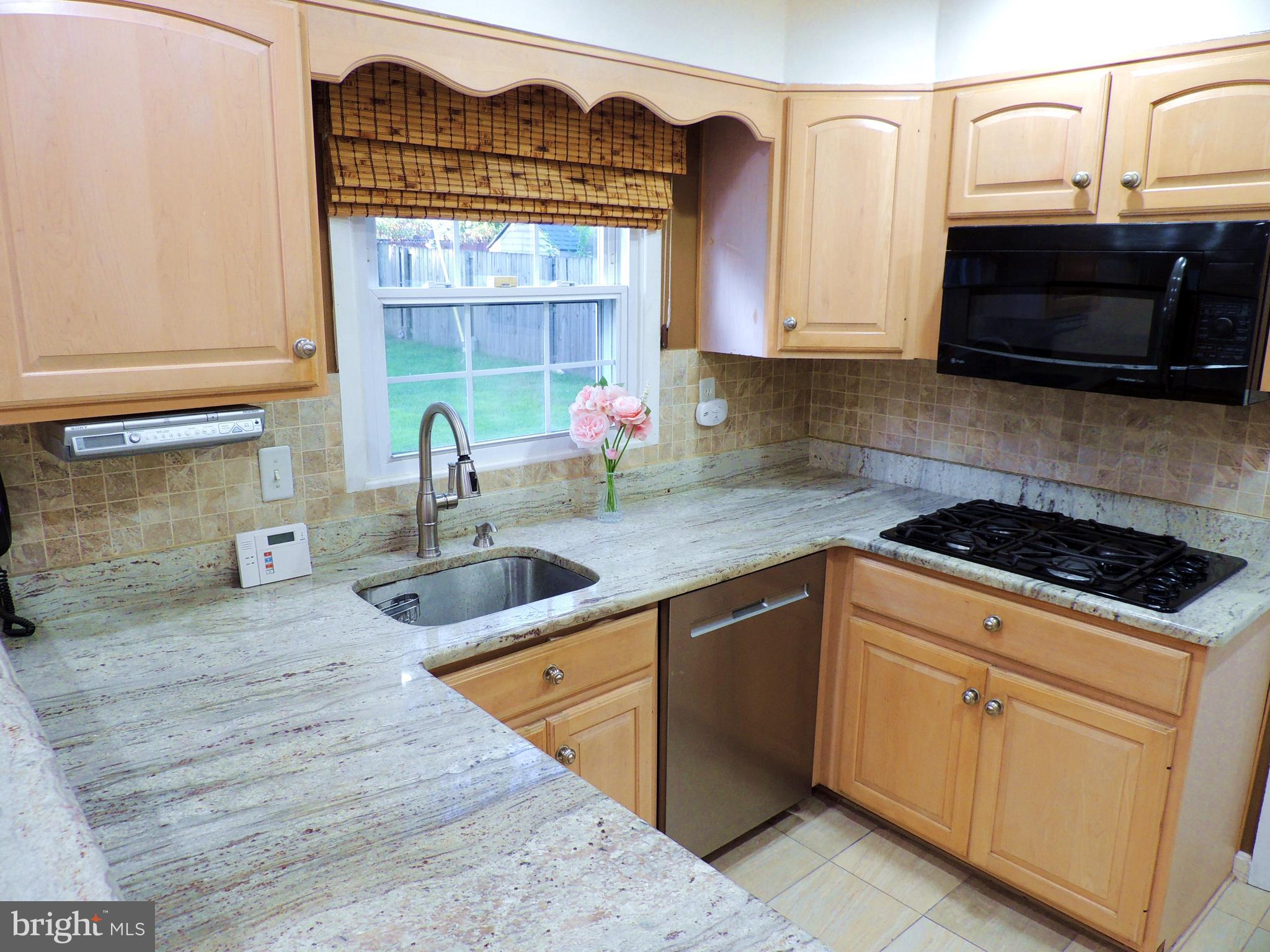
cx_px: 635
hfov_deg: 71.6
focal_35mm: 24
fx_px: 881
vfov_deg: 56.8
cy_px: 476
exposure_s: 1/30
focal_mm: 4.3
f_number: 3
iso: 160
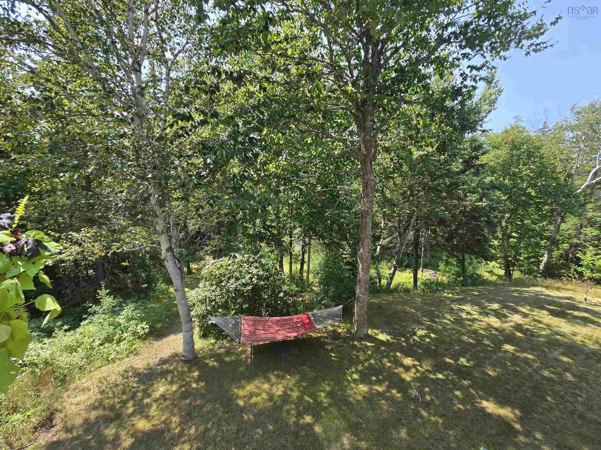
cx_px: 300
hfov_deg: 106.2
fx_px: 226
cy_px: 225
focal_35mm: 13
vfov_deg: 89.9
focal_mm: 2.2
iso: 50
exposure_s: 1/829
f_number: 2.2
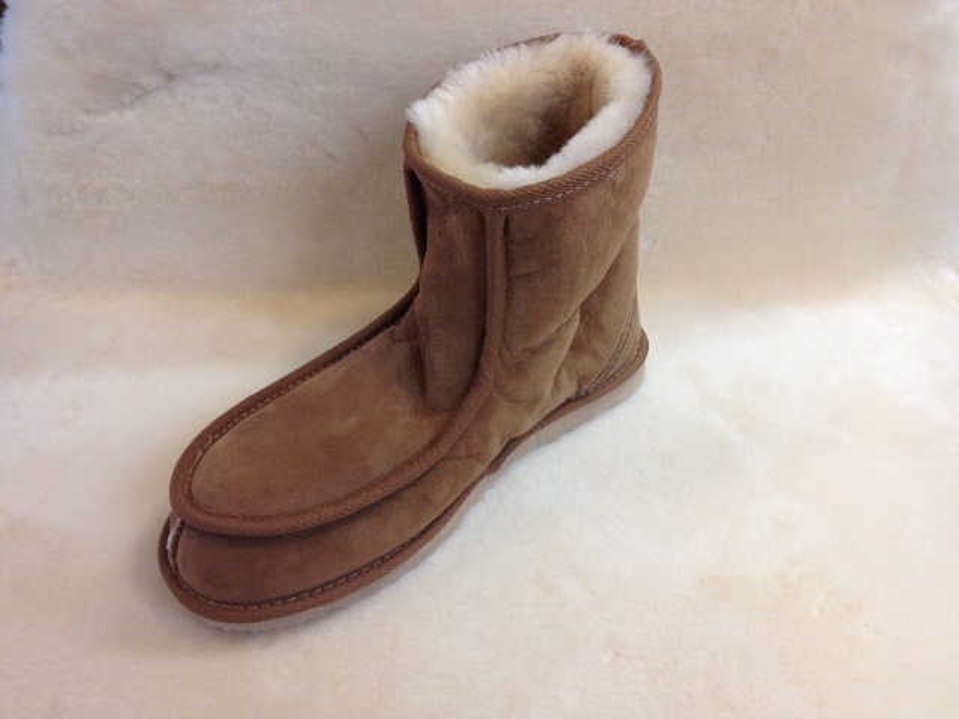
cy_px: 360
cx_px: 480
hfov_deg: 52.6
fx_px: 970
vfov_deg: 40.7
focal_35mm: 35
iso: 80
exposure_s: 1/20
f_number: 2.4
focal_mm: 4.28
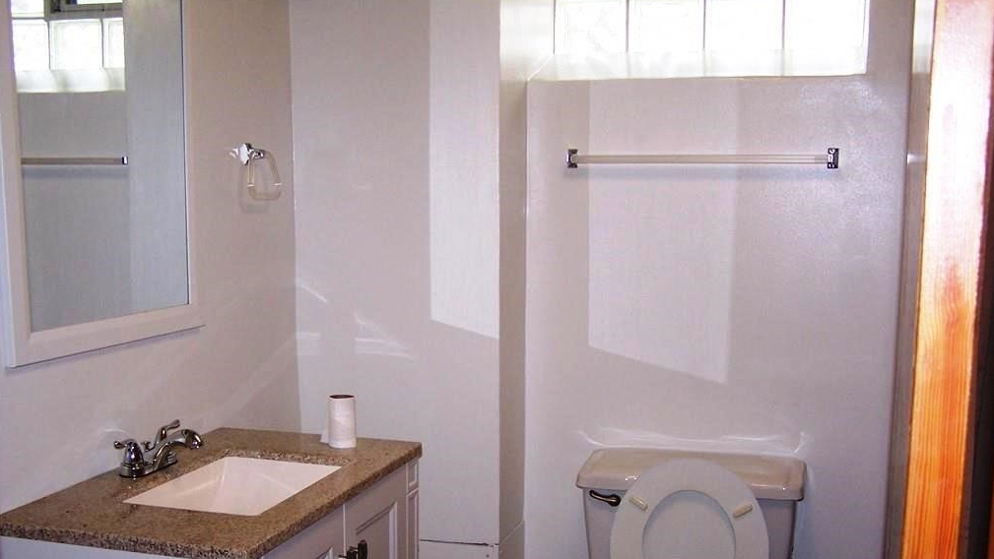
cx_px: 499
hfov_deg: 48.3
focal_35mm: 42
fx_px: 1107
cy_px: 371
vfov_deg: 28.2
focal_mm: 6.3
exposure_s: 1/60
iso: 140
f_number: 2.8
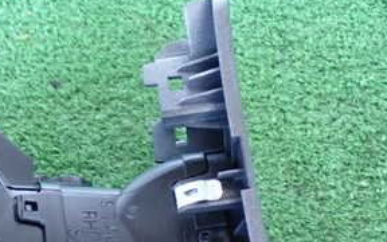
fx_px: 886
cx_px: 42
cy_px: 222
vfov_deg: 15.4
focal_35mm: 84
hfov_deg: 24.0
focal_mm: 6.83
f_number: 2.7
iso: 800
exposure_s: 1/25
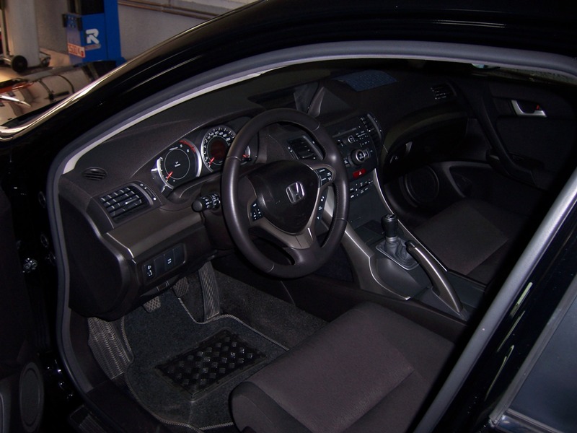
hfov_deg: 51.4
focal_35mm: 36
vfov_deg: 39.7
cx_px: 288
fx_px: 600
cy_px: 216
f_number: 2.8
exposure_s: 1/60
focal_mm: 6.2
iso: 80
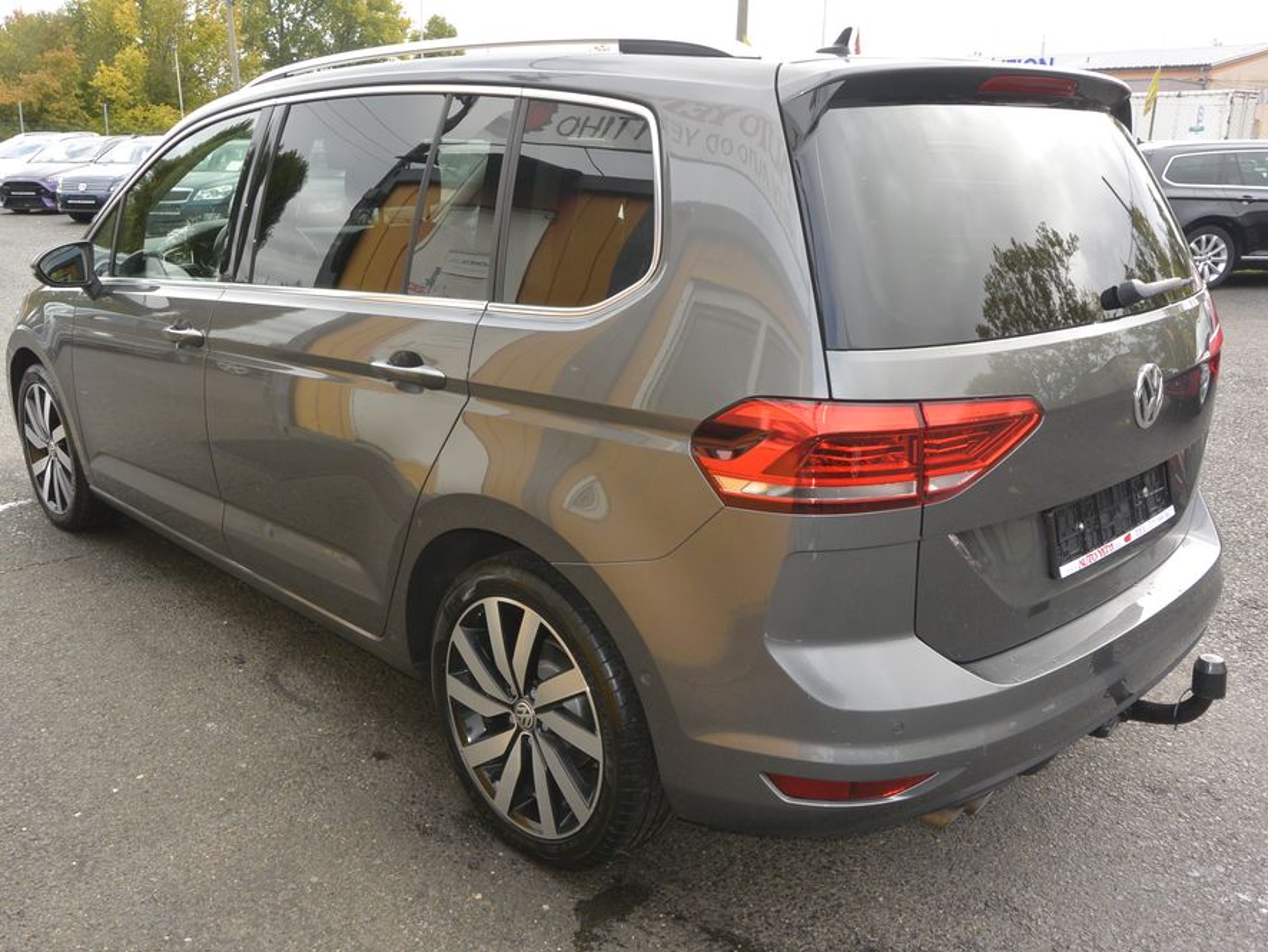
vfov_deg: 46.8
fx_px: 1099
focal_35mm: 30
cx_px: 618
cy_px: 466
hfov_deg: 59.9
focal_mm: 10
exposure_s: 1/250
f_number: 4.5
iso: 160
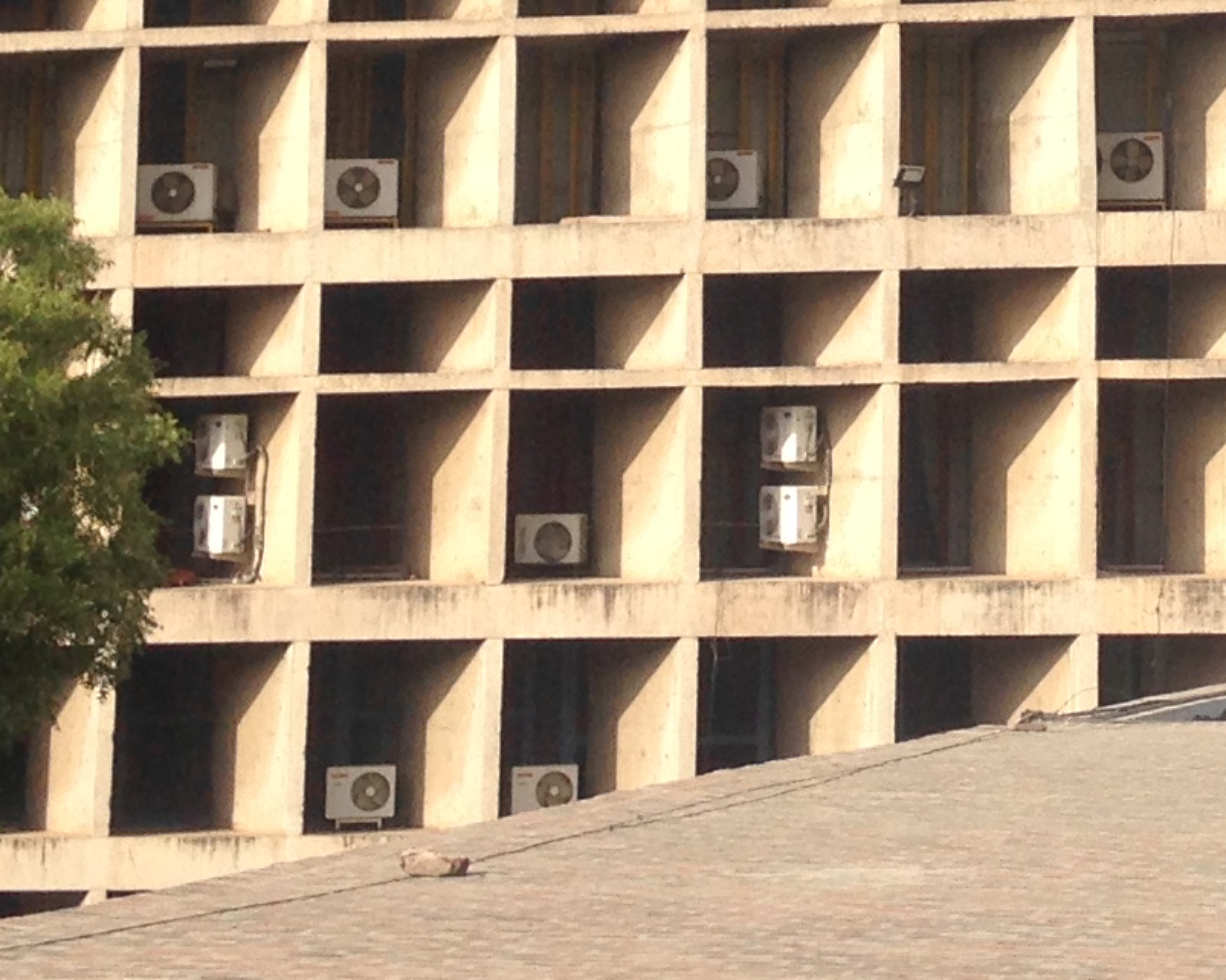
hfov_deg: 14.5
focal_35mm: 131
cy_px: -148
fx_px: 4752
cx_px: 1243
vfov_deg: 11.6
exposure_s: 1/1178
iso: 50
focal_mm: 4.12
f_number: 2.4
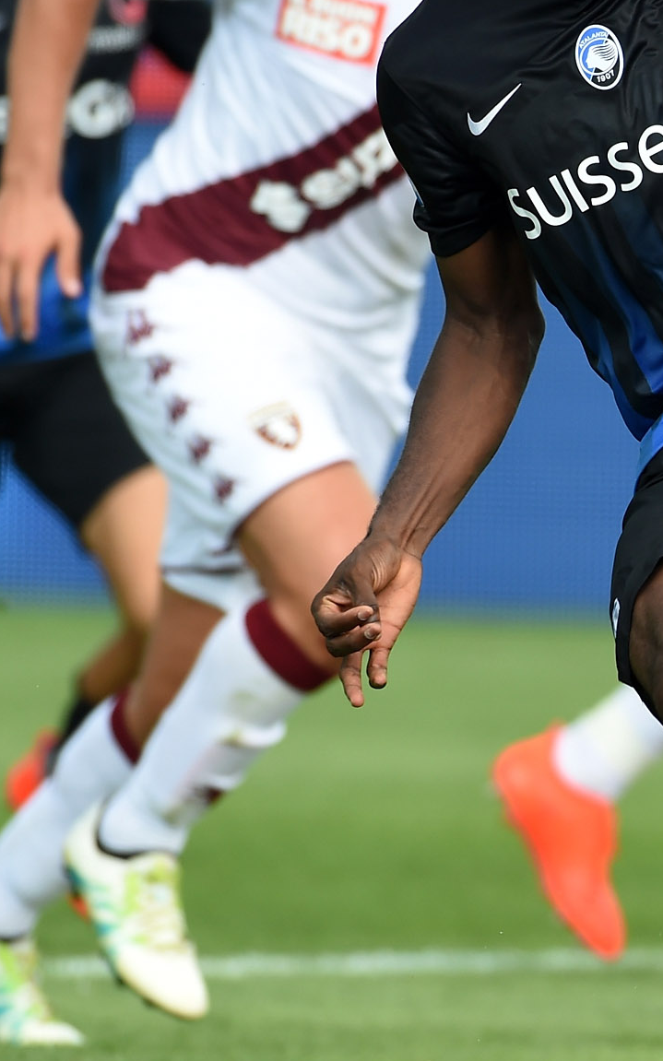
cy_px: 438
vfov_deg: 1.6
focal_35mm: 1328
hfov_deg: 1.0
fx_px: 38407
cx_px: 995
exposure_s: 1/1600
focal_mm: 500
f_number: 5
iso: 800
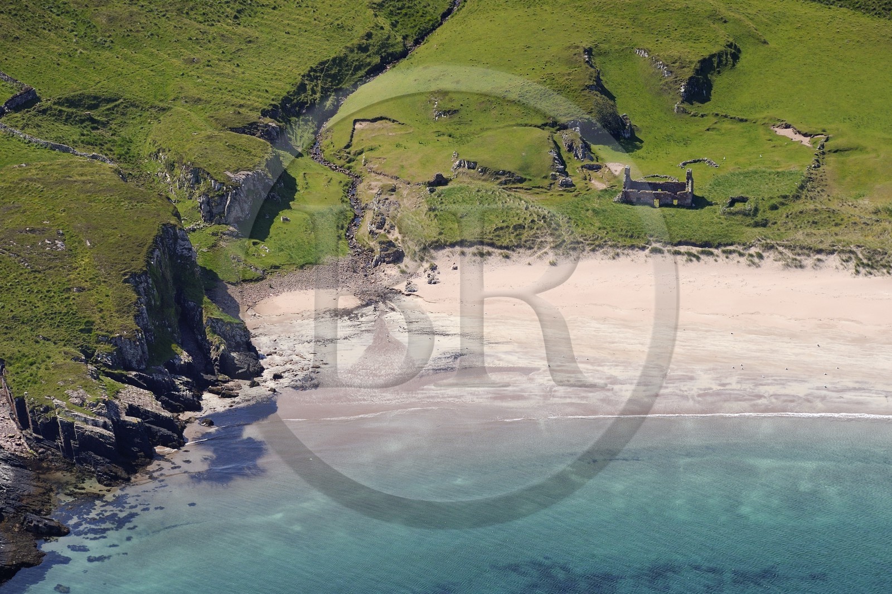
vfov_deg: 6.9
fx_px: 4954
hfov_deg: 10.3
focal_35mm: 200
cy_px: 297
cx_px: 446
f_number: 6.3
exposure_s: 1/800
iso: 200
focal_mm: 200
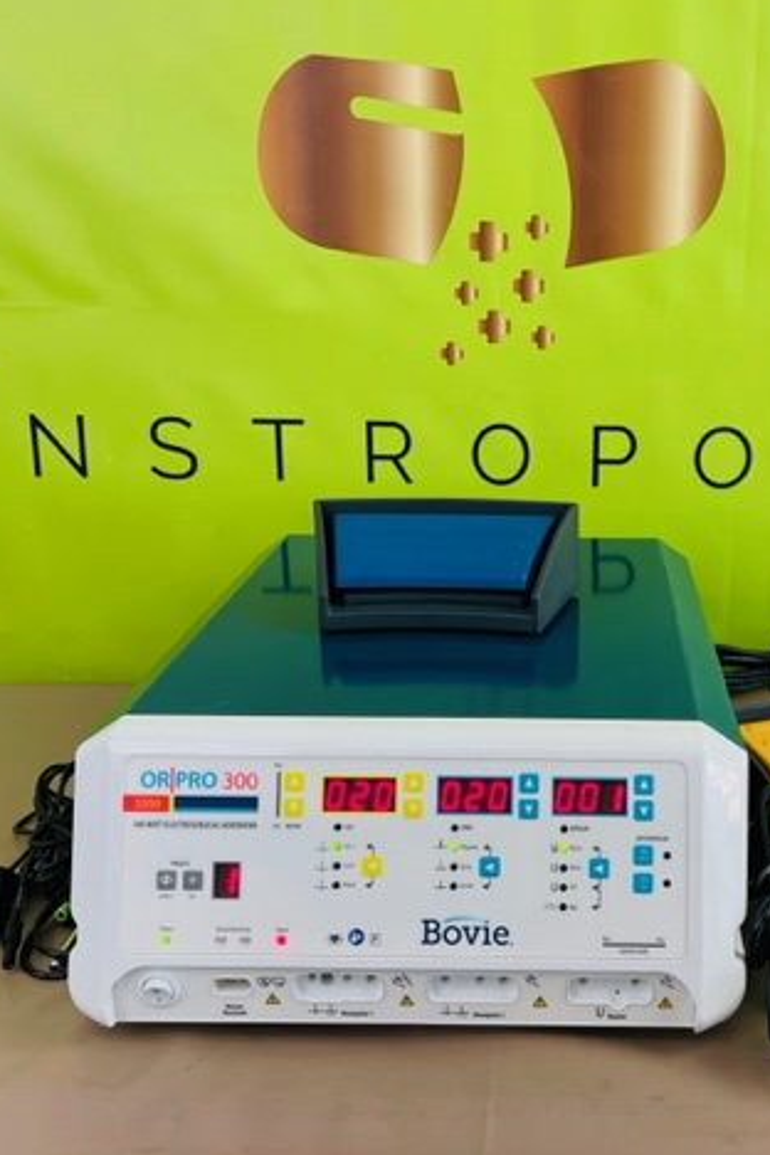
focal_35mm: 37
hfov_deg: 35.3
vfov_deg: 51.9
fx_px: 1187
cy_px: 565
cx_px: 565
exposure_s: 1/120
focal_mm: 5.1
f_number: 1.6
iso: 80
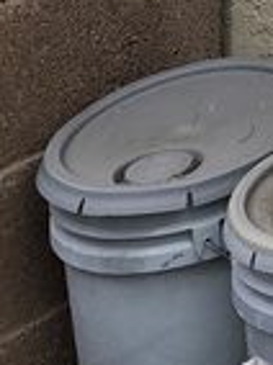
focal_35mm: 162
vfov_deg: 10.1
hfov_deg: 7.5
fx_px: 1709
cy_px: -614
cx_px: 925
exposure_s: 1/373
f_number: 1.7
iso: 12
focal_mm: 6.3
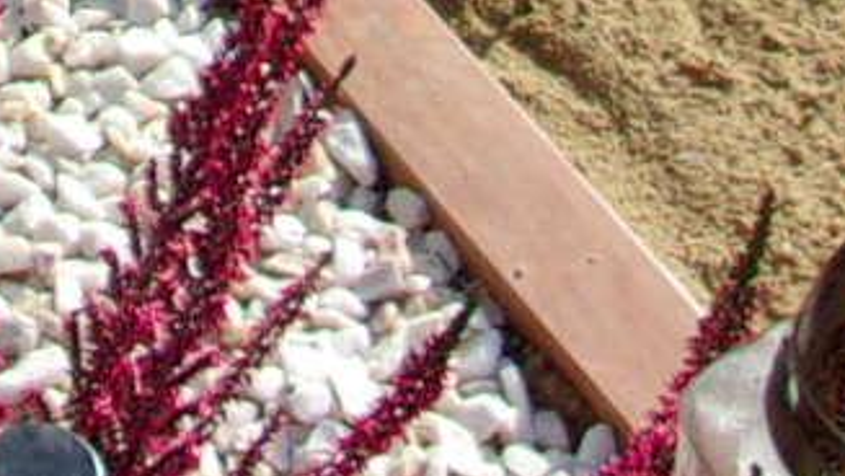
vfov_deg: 5.7
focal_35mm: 184
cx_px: -359
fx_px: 4123
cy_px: -1368
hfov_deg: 11.3
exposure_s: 1/90
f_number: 10.4
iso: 80
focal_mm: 4.9
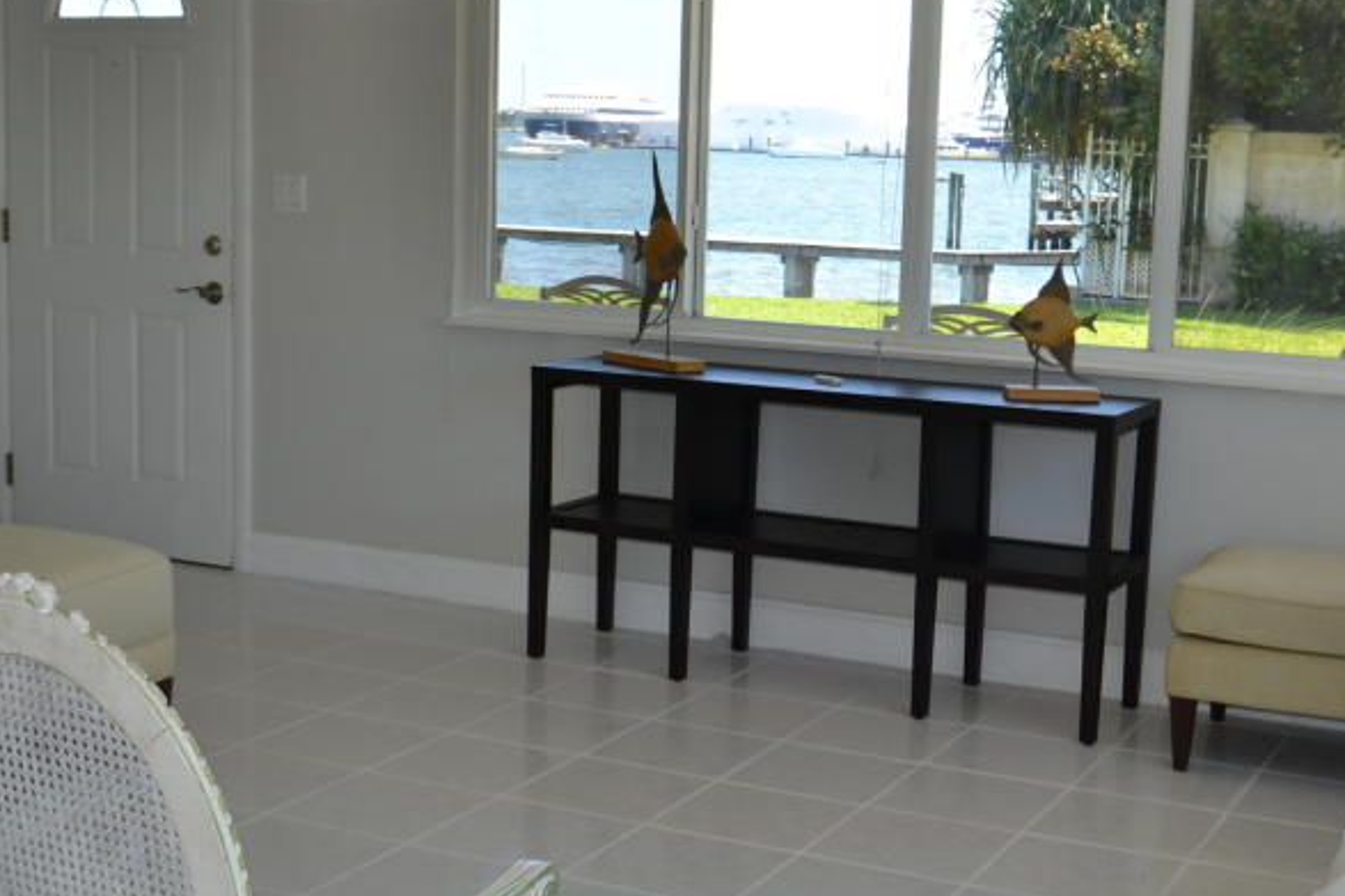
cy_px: 500
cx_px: 694
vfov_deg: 25.5
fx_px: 1979
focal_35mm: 53
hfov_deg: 37.5
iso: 100
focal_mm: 18
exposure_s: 1/125
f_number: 4
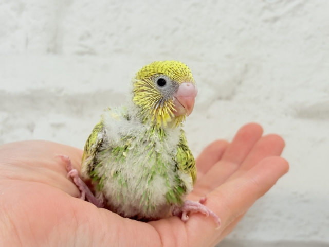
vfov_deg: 28.0
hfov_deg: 36.8
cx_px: 164
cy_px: 124
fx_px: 494
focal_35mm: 52
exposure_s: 1/100
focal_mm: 5.96
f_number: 1.6
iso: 100
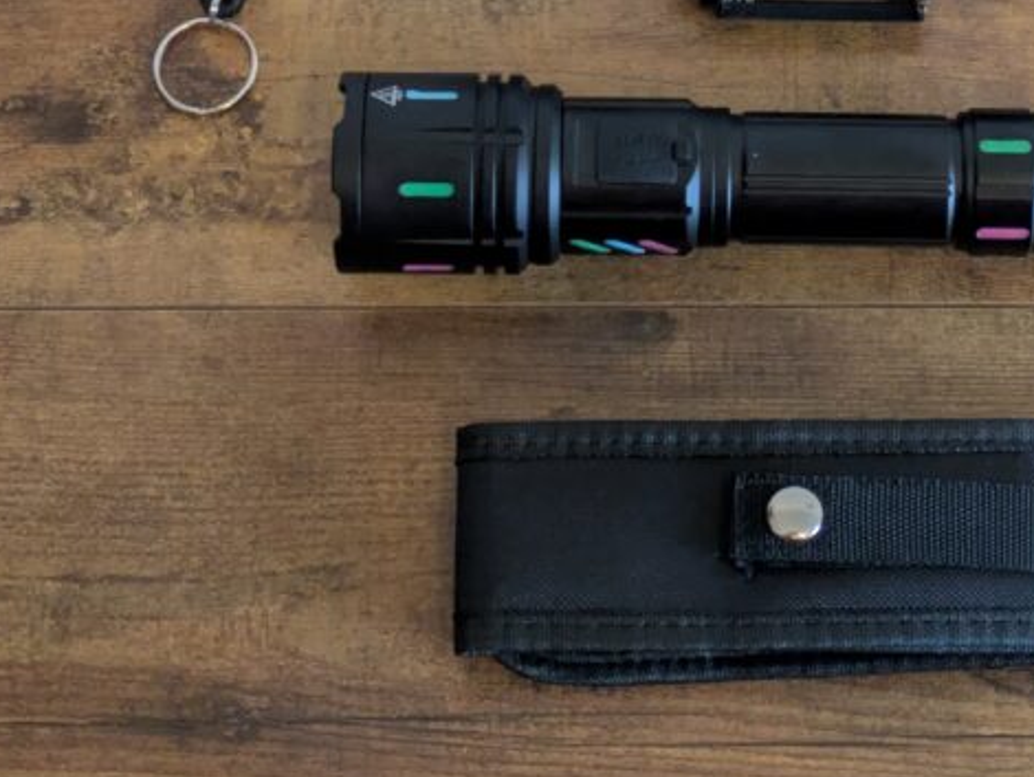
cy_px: -3
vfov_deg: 13.2
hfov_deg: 17.5
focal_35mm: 111
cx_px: 854
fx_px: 3317
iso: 460
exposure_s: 1/16.7
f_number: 1.89
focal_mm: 5.43
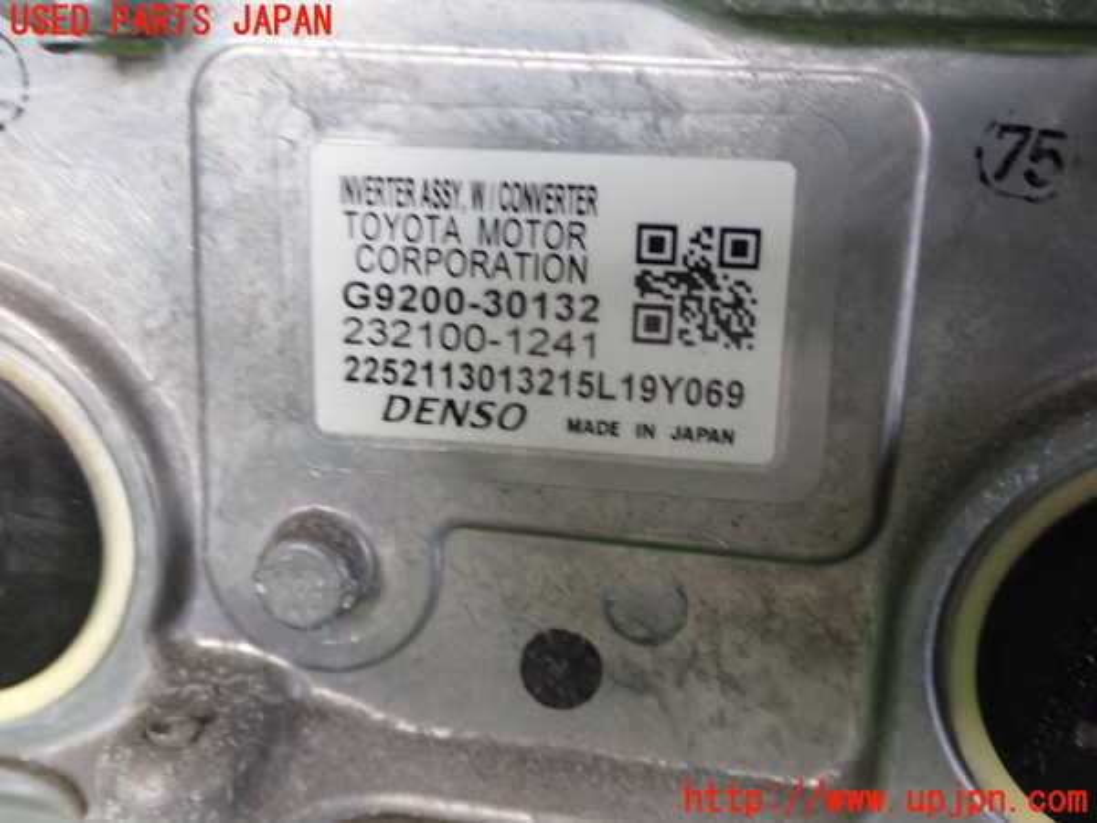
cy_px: 412
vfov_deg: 35.1
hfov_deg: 45.8
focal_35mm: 41
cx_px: 548
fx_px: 1299
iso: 320
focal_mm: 7.31
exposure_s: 1/40
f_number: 2.8
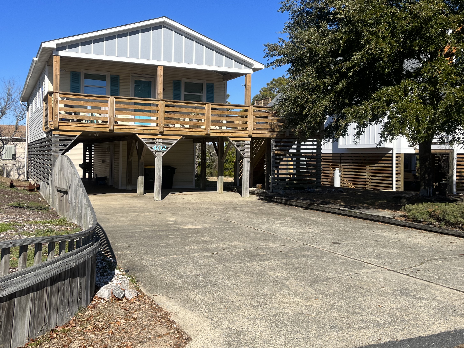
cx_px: 219
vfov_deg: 39.6
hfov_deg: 51.3
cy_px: 154
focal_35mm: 36
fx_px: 483
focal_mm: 5.1
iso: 50
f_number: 1.6
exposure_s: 1/3521
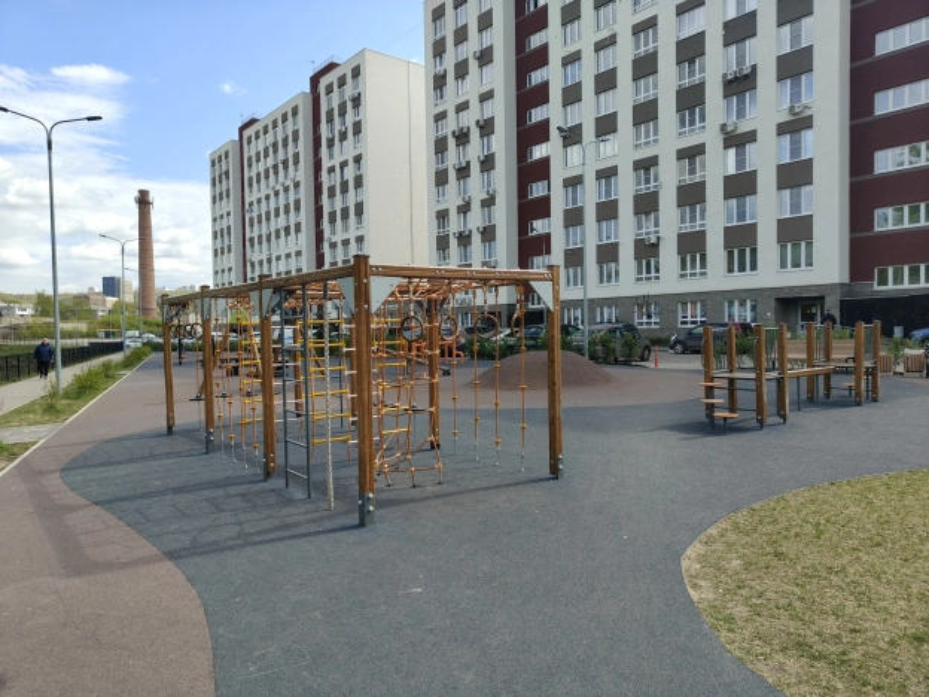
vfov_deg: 56.8
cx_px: 464
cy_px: 348
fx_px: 644
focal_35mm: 24
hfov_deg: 71.6
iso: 50
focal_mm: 5.59
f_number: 1.8
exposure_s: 1/937
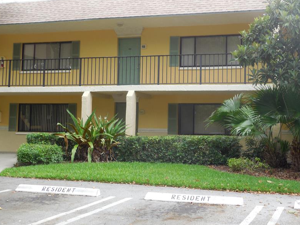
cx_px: 178
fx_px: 520
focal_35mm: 60
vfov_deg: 24.4
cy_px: 93
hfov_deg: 32.1
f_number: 3.8
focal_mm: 8.2
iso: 125
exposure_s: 1/100
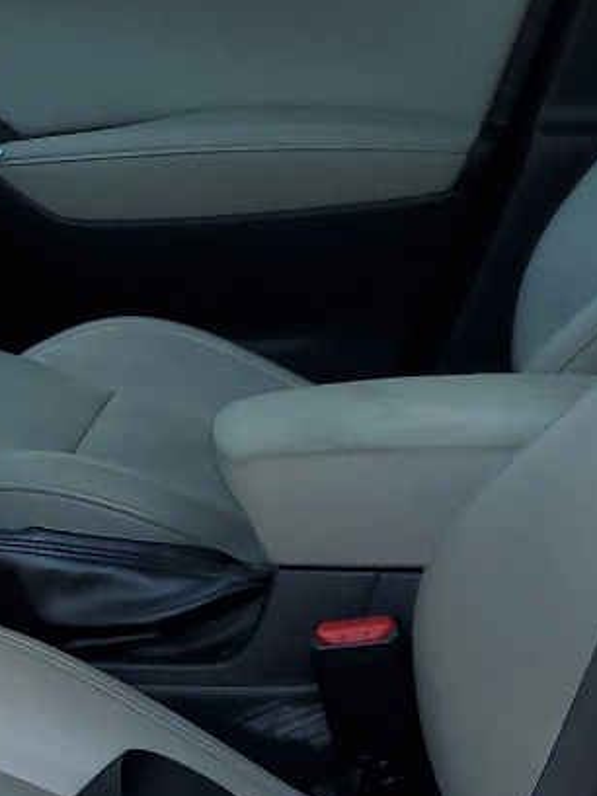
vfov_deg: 19.3
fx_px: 2346
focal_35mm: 102
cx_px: -267
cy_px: 402
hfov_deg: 13.7
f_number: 1.5
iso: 50
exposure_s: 1/1000
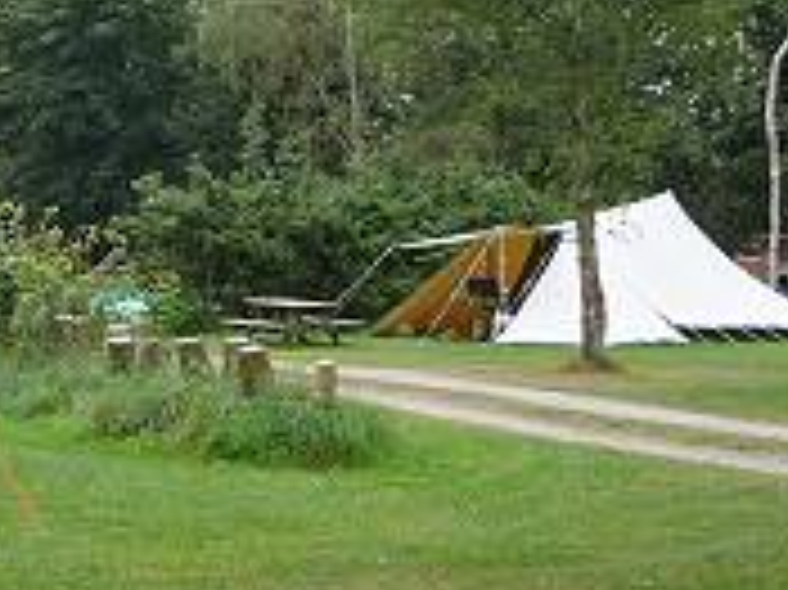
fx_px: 1956
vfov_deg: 17.1
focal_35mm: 86
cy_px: 180
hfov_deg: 21.4
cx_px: -108
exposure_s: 1/250
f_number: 2.8
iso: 100
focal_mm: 5.5
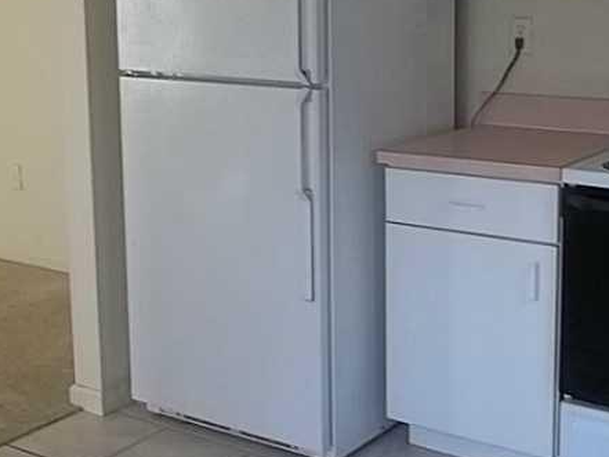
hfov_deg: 32.8
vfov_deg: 25.1
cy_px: 152
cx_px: 427
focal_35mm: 58
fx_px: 1021
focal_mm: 5.7
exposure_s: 1/40
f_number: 2.9
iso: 64
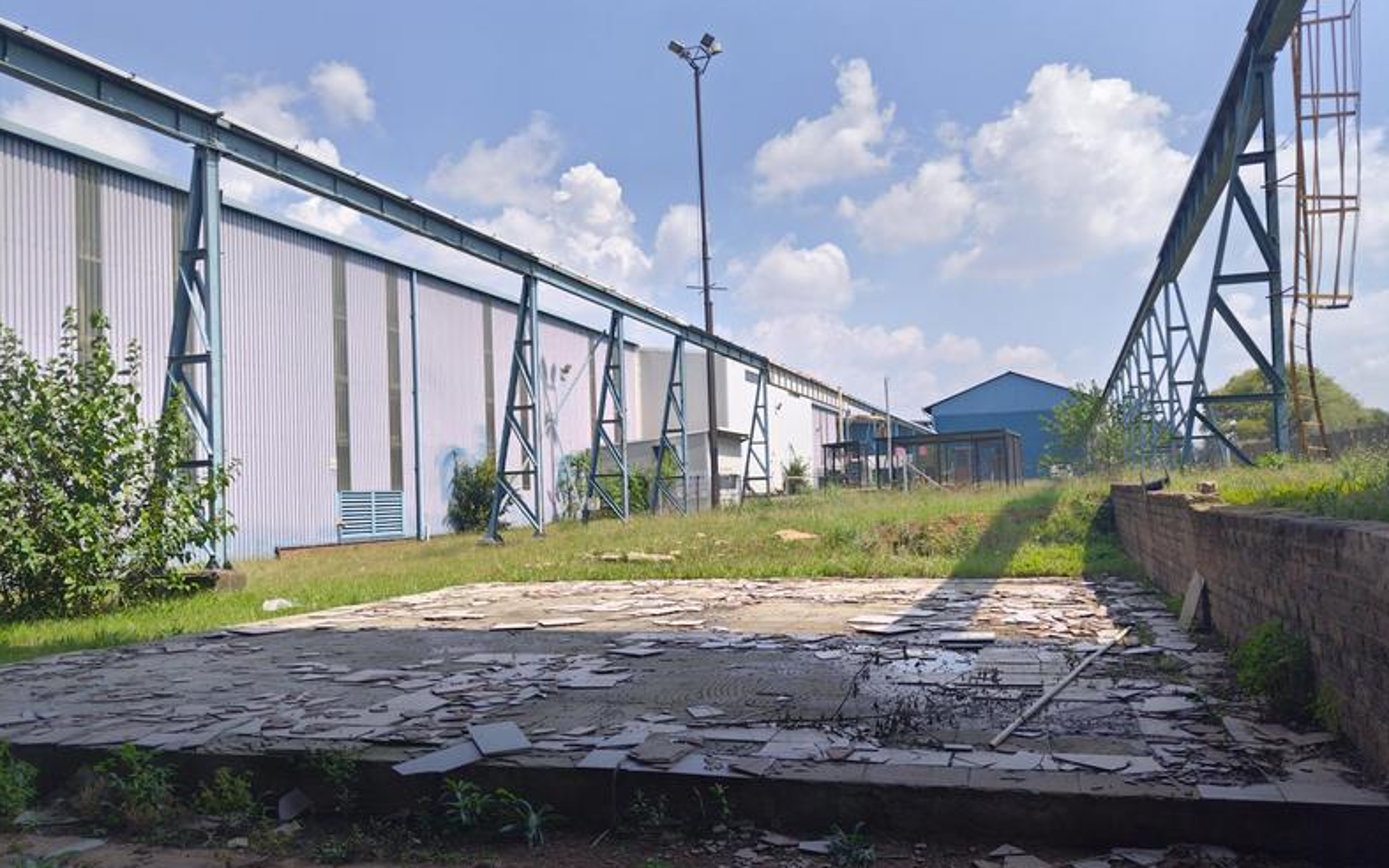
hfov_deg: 66.5
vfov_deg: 44.5
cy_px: 469
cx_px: 701
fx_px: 1060
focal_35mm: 28
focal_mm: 4.7
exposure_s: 1/1122
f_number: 1.8
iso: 100
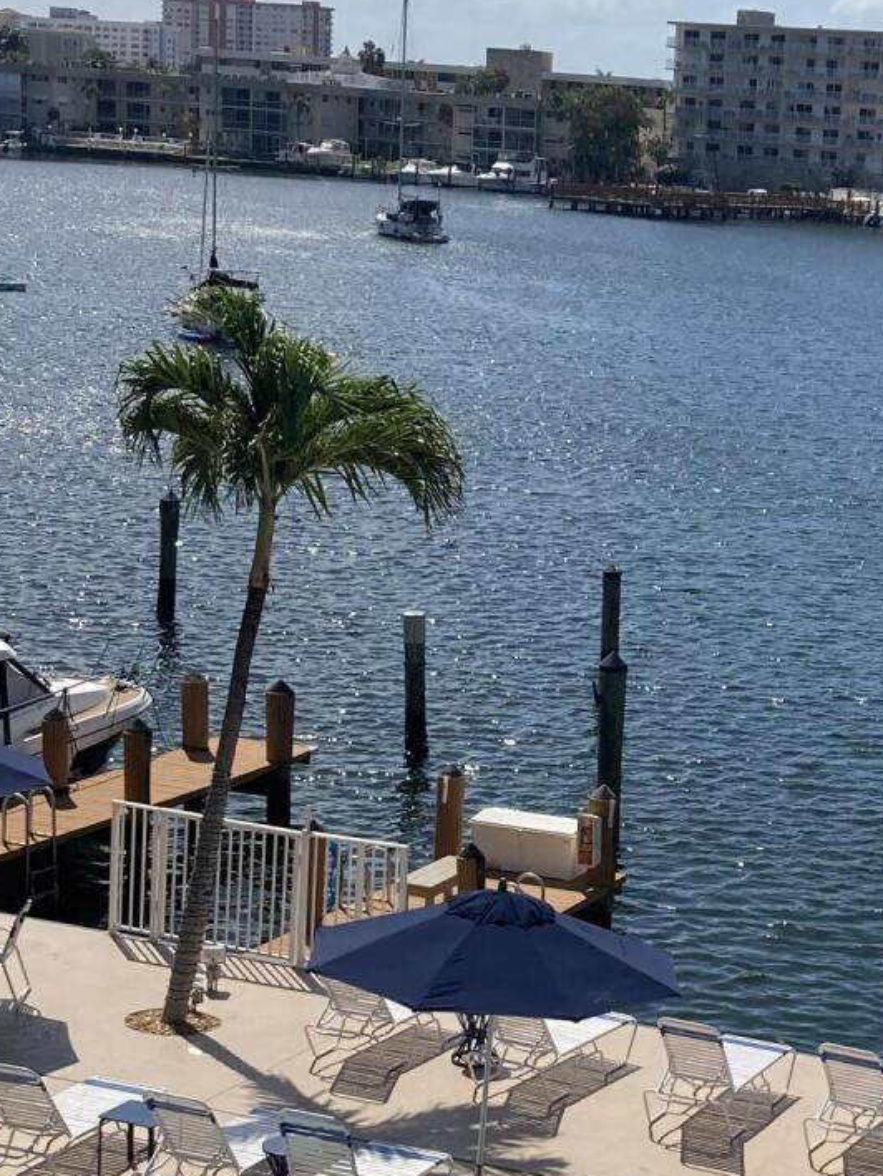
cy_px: 841
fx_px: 2686
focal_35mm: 79
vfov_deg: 24.5
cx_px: 770
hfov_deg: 18.4
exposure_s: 1/4049
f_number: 1.8
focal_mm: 3.99
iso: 25
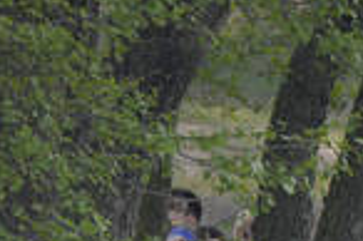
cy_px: 508
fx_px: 26560
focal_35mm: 2637
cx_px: 211
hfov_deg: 0.8
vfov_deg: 0.5
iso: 800
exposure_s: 1/2000
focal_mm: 600
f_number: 6.3
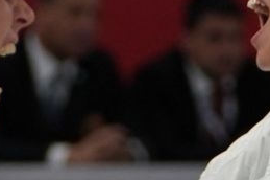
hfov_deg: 2.0
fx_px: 7715
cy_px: 5
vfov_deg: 1.3
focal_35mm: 1030
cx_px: 94
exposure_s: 1/1000
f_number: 2.8
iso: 1000
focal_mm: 99
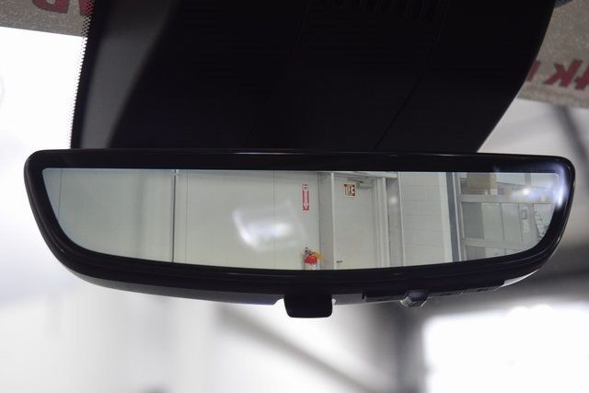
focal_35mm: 75
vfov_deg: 18.2
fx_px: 1227
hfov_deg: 27.0
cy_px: 196
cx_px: 294
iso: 1600
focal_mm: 50
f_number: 4.5
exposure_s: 1/60
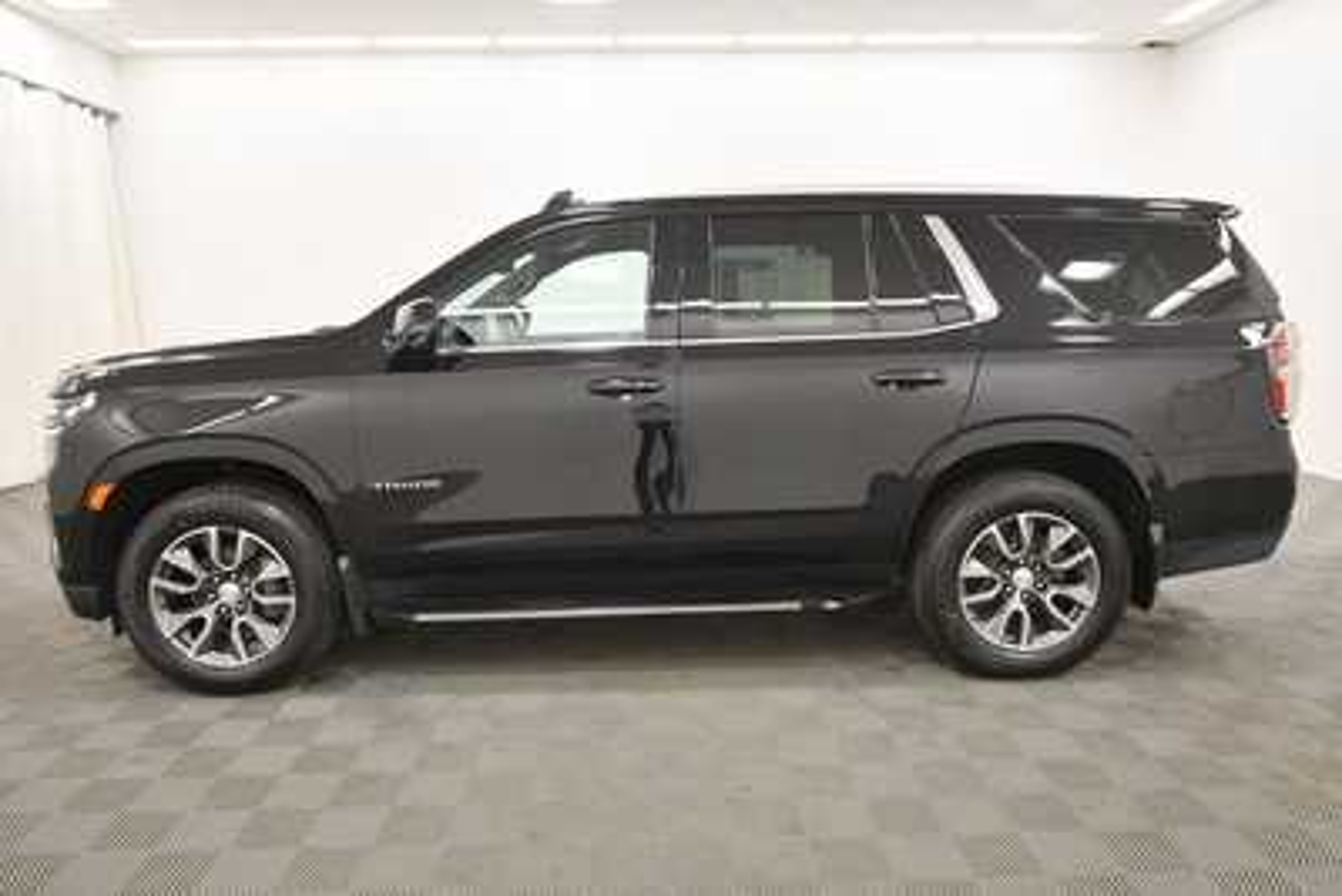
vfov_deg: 53.2
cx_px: 671
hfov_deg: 73.7
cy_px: 448
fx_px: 895
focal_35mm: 24
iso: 1250
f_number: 5.3
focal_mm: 16
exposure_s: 1/125
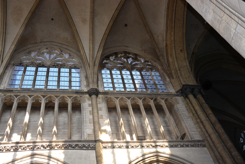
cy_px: 82
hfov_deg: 49.6
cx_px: 122
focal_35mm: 39
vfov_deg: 34.2
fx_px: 265
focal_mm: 26
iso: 180
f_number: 4
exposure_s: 1/200
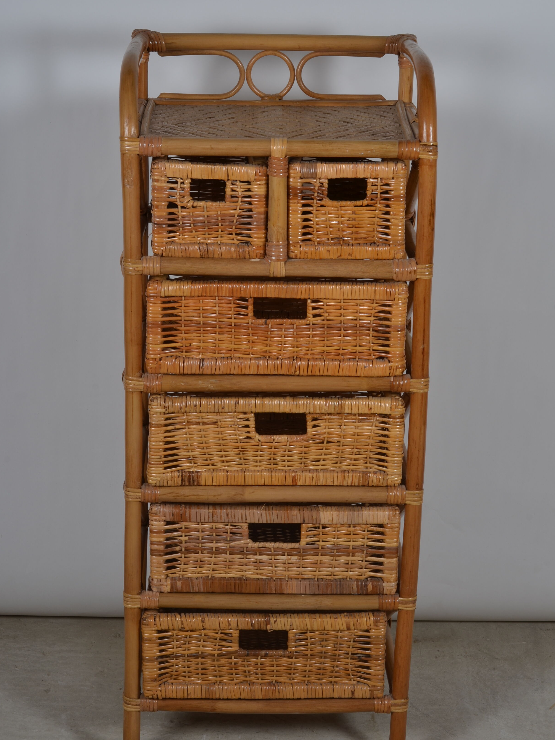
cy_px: 357
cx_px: 276
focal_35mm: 82
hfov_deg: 18.0
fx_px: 1753
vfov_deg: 23.8
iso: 100
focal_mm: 50
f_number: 14
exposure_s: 1/125
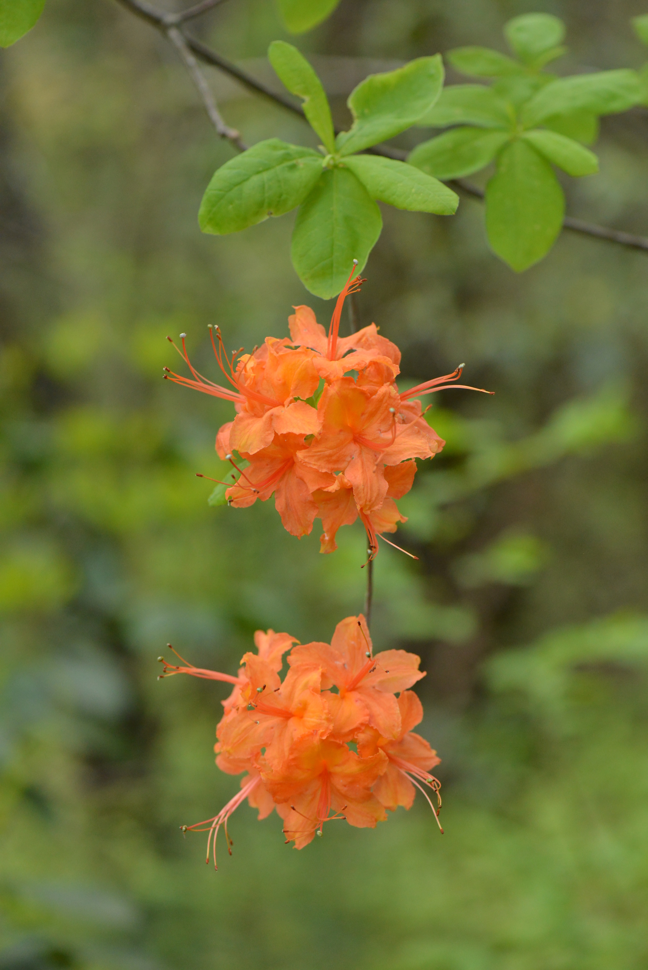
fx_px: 2833
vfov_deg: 19.5
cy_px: 485
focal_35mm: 105
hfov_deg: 13.1
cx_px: 324
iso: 1600
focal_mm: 105
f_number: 5.6
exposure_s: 1/2500
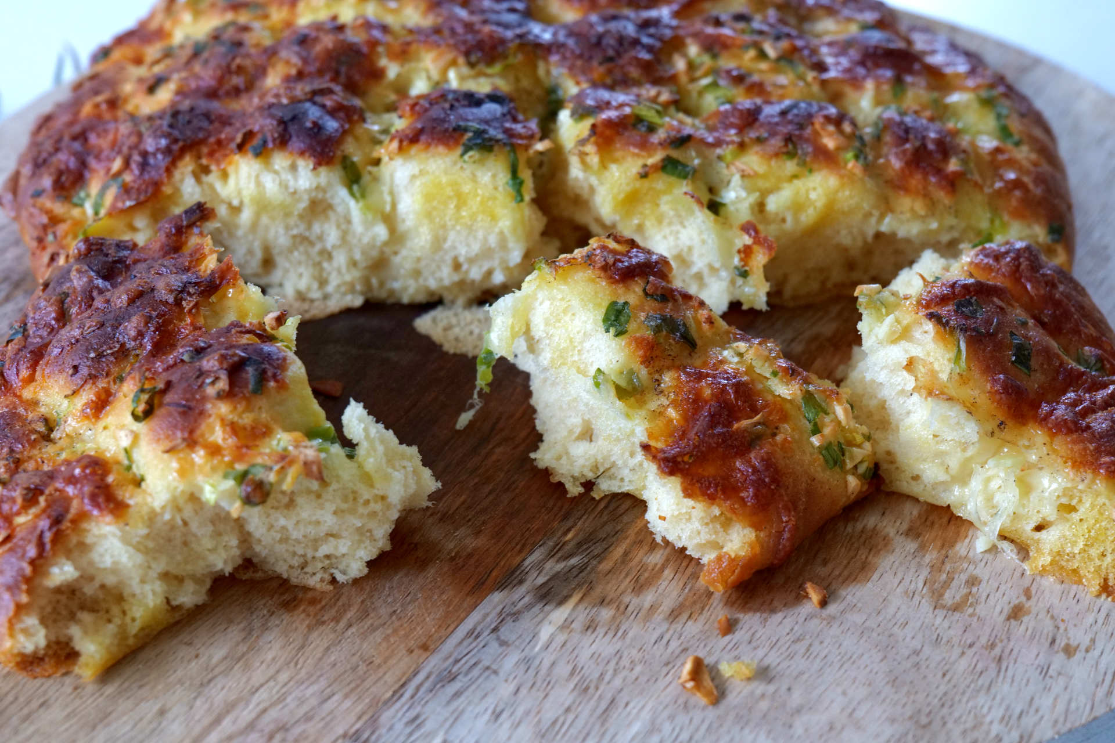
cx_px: 558
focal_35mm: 60
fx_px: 1858
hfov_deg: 33.4
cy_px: 372
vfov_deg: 22.6
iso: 3200
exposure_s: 1/60
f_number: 8
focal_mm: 60
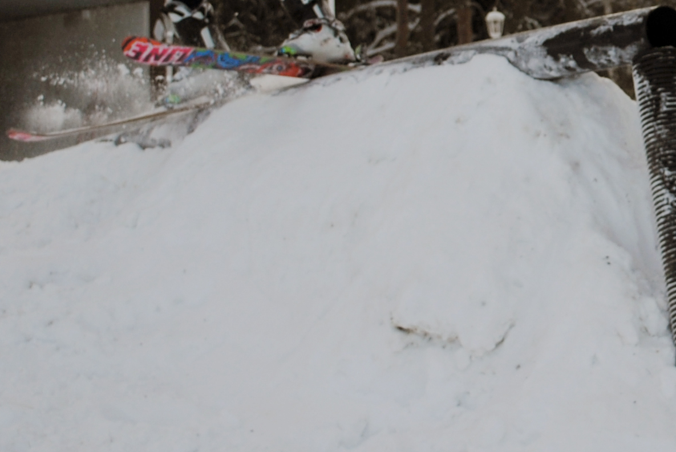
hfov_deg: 13.6
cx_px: 777
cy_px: 86
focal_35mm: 147
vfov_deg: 9.3
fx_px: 2763
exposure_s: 1/1000
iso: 100
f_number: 4.5
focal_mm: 30
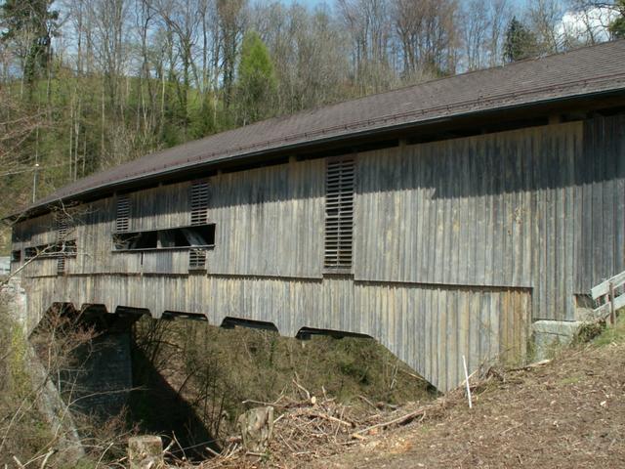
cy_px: 234
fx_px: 632
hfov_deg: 52.6
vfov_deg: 40.7
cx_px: 312
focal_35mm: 35
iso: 50
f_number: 8
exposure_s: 1/100
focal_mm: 5.86
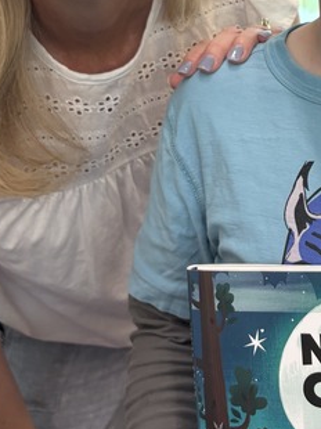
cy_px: 41
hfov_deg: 23.3
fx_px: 768
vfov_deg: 29.9
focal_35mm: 62
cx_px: 252
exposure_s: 1/59
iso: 160
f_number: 1.6
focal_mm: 5.96
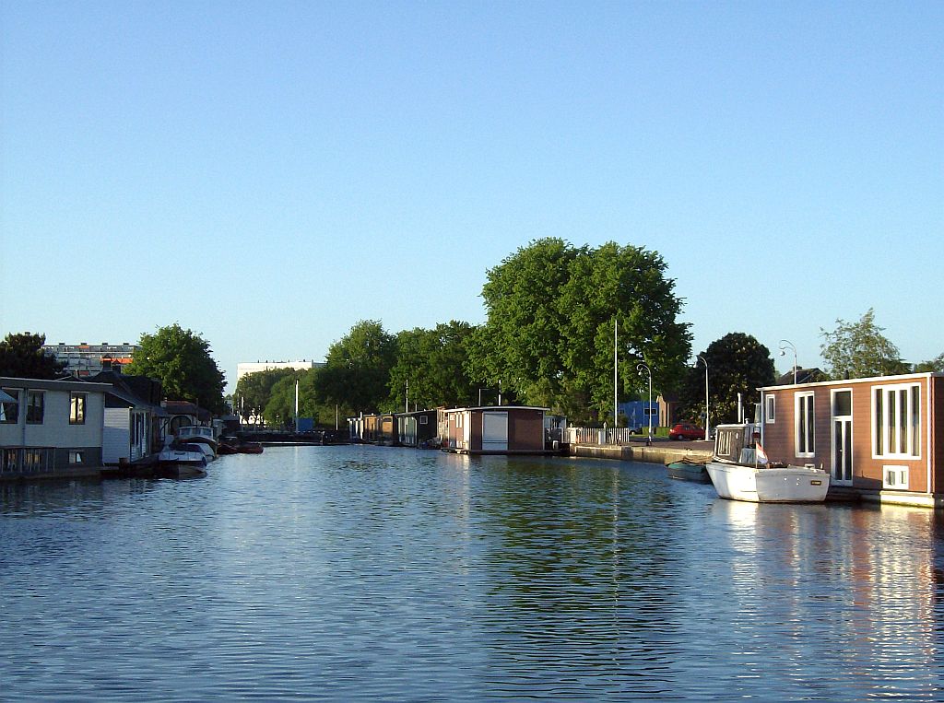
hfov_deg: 27.8
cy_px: 352
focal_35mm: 70
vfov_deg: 20.9
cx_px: 472
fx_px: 1904
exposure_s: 1/380
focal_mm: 11.6
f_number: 6.2
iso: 100
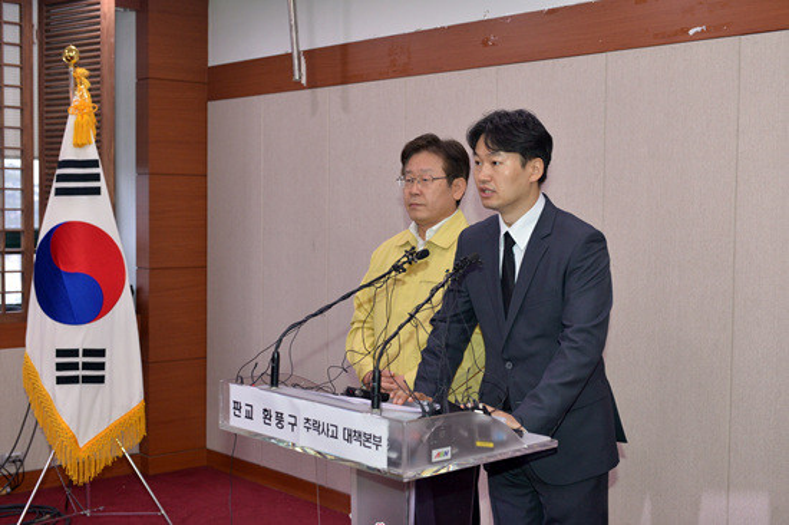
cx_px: 394
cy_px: 262
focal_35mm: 48
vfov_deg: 28.0
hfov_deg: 41.1
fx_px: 1051
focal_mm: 48
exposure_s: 1/160
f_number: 5
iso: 1600
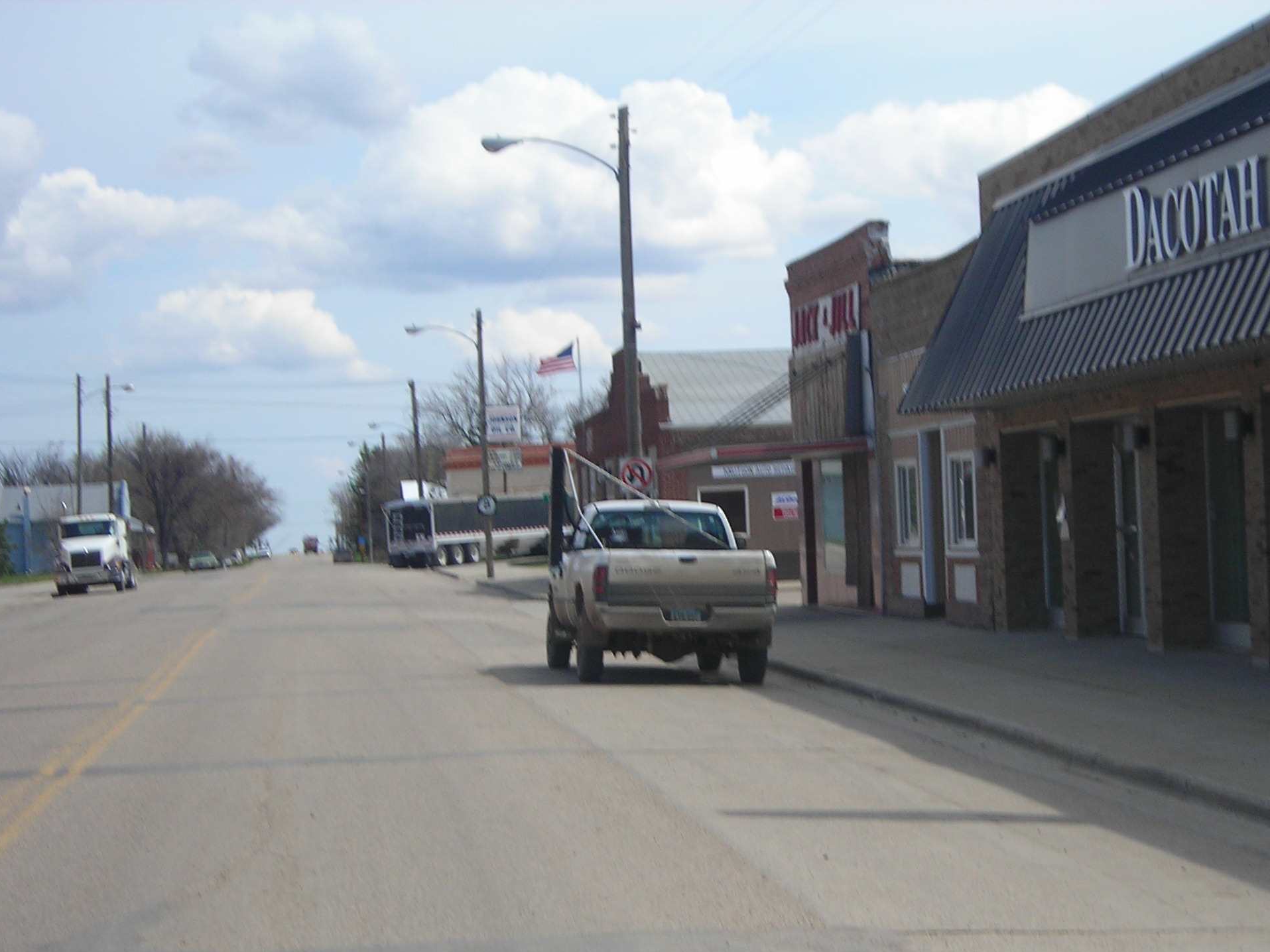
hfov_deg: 22.2
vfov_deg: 16.7
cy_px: 644
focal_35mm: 88
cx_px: 814
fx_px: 3228
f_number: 7.7
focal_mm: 10.8
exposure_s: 1/124
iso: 50
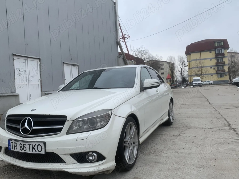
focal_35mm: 29
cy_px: 89
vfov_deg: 48.2
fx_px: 200
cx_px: 110
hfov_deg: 61.6
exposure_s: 1/639
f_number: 1.8
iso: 25
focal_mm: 4.25
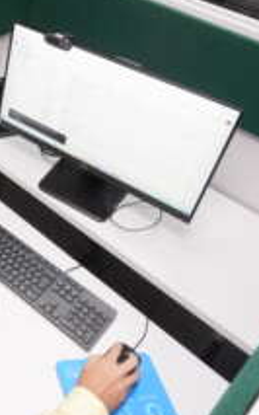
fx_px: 520
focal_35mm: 46
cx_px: -76
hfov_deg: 24.5
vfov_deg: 42.0
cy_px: 98
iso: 8000
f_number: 7.1
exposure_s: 1/160
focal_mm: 16
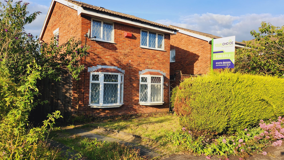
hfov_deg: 69.9
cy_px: 79
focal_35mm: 27
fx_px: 203
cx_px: 143
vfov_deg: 42.9
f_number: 1.8
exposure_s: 1/1563
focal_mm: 5
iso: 50
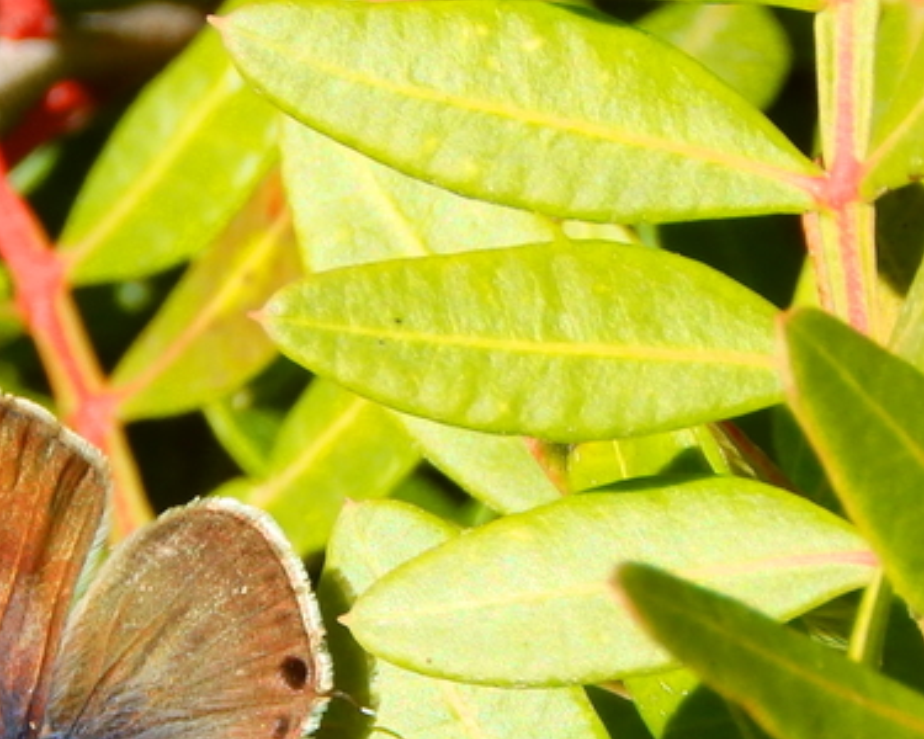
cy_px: 713
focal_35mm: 1675
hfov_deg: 1.2
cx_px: 99
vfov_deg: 0.9
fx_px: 45806
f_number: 5.7
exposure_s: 1/200
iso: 80
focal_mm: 101.1
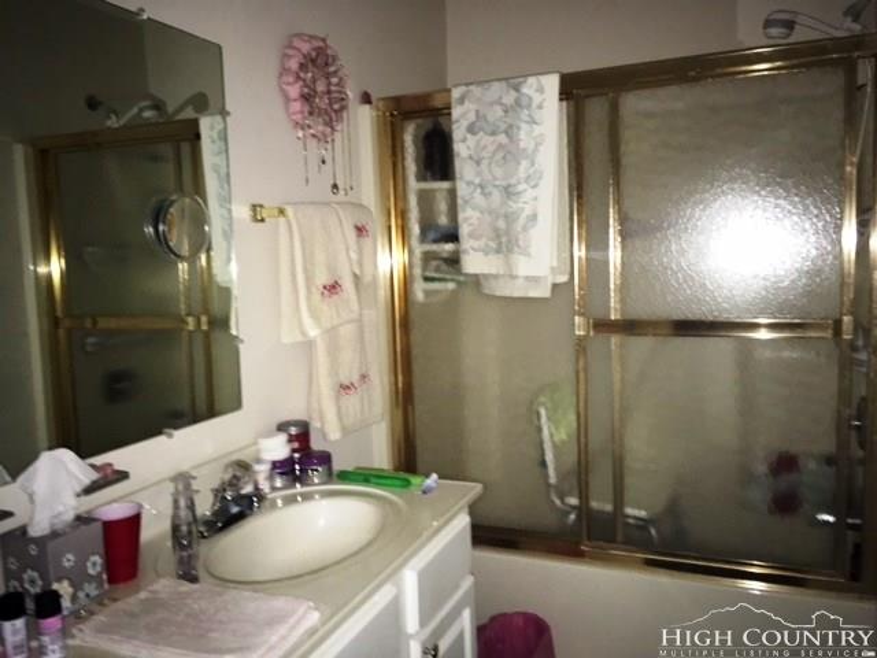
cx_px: 438
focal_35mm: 29
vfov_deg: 48.2
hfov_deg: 61.7
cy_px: 329
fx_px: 735
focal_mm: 4.15
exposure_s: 1/16
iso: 160
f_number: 2.2
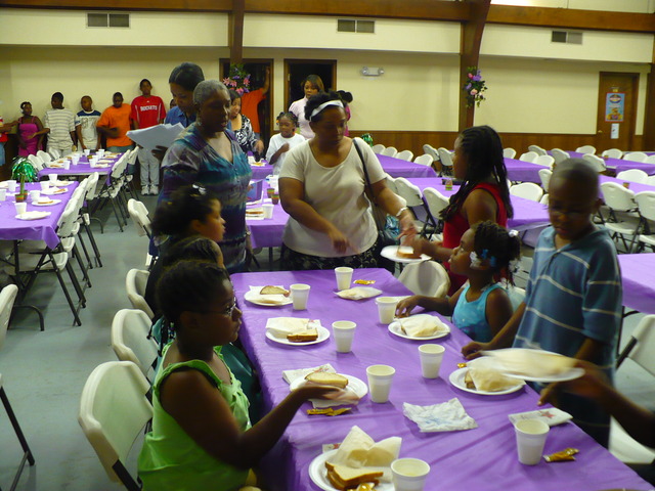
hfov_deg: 50.1
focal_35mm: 37
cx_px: 328
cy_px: 246
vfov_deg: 38.7
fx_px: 700
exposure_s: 1/8
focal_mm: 6.1
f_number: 2.8
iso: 200
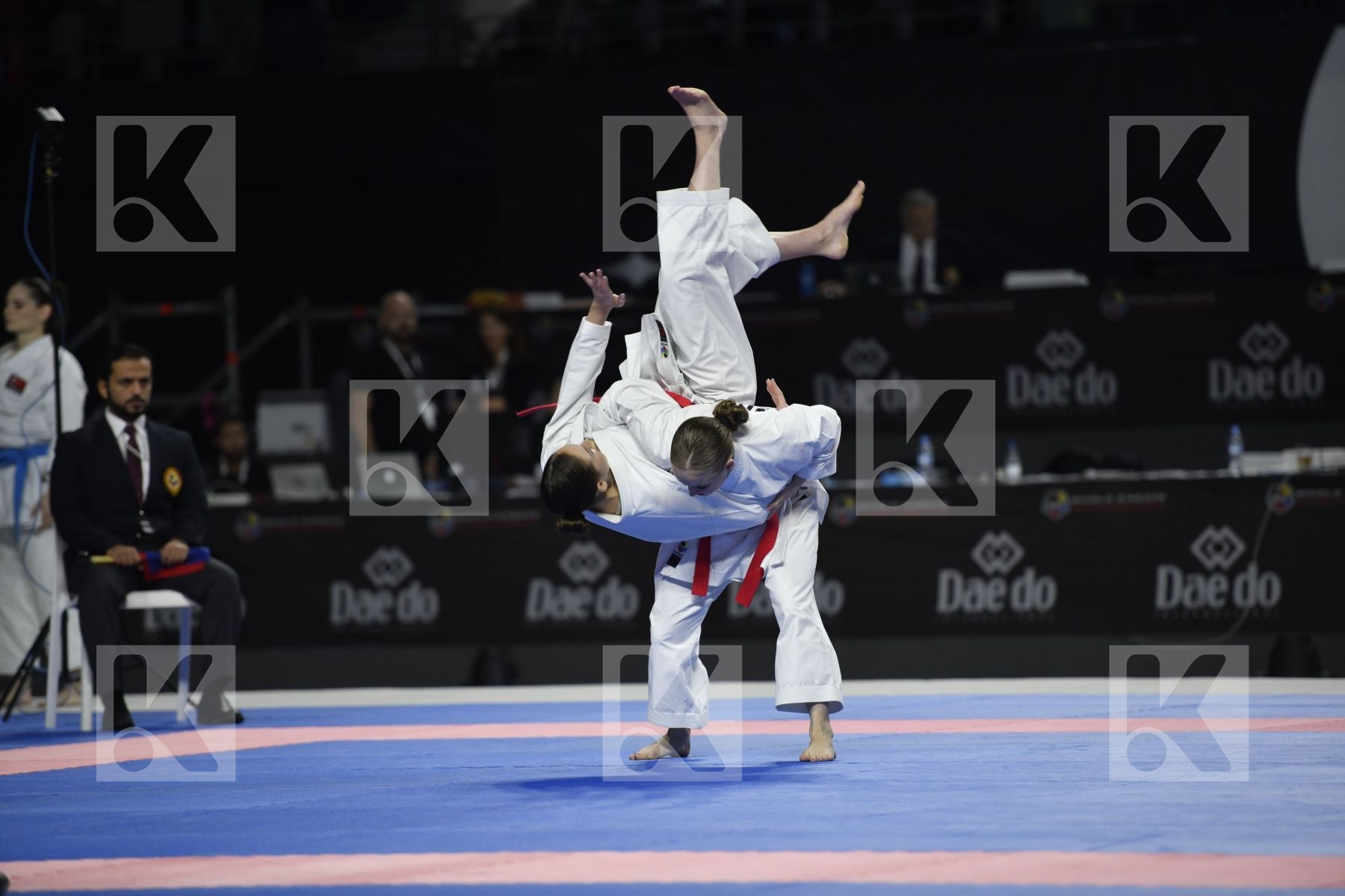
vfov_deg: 6.9
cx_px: 672
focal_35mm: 200
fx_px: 7472
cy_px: 448
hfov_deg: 10.3
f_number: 2.8
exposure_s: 1/800
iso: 800
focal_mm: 200
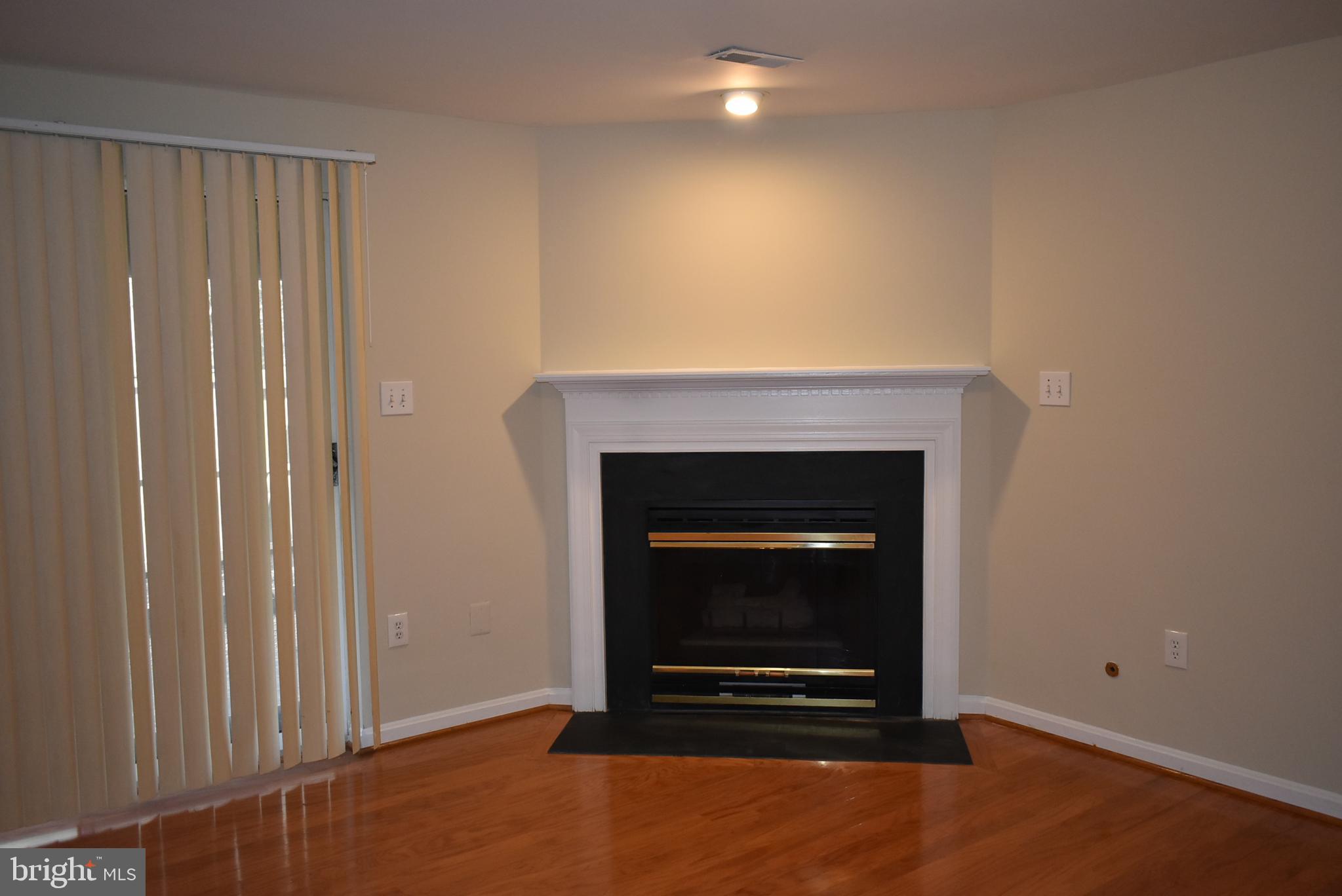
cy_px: 448
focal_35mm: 30
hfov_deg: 61.9
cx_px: 671
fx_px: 1119
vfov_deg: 43.7
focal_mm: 20
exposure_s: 1/125
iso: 1250
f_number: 3.5
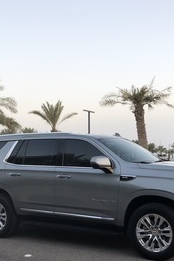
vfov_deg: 38.7
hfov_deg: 26.5
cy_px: 158
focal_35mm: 51
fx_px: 370
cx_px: 78
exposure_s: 1/134
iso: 32
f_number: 1.8
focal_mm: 4
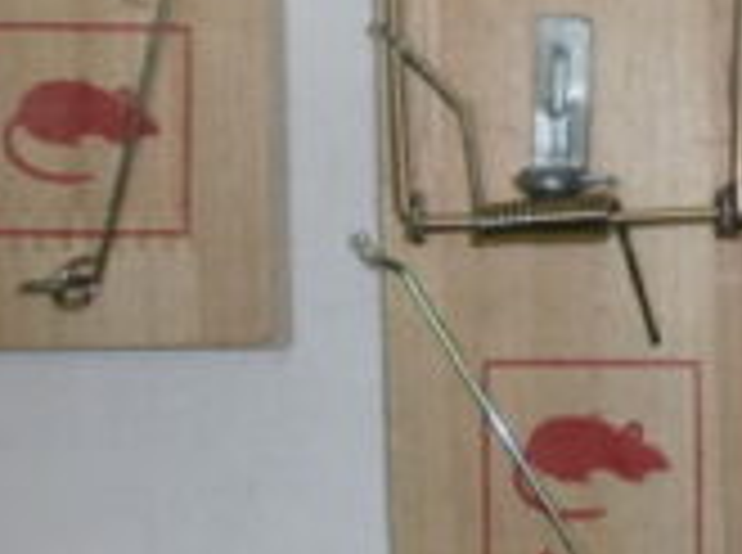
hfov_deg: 22.2
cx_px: 868
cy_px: 178
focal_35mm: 82
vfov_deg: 17.9
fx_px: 1754
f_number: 2.9
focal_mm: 4.8
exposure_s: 1/30
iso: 125
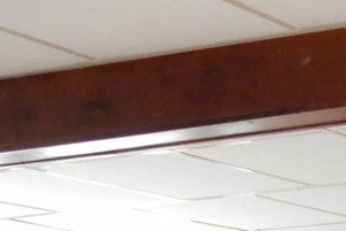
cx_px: 860
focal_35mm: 138
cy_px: 637
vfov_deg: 8.6
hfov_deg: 11.8
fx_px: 1327
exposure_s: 1/20
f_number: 3.7
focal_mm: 4.5
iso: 400
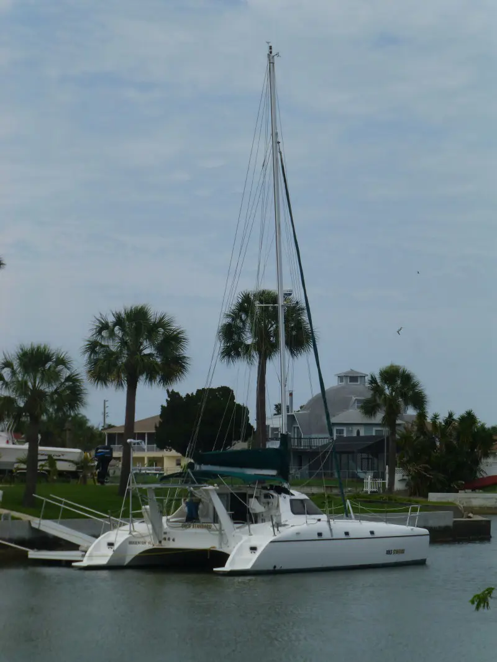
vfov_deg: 18.0
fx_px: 2086
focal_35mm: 109
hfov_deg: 13.6
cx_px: 248
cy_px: 331
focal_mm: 19.4
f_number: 5.3
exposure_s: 1/1000
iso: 100
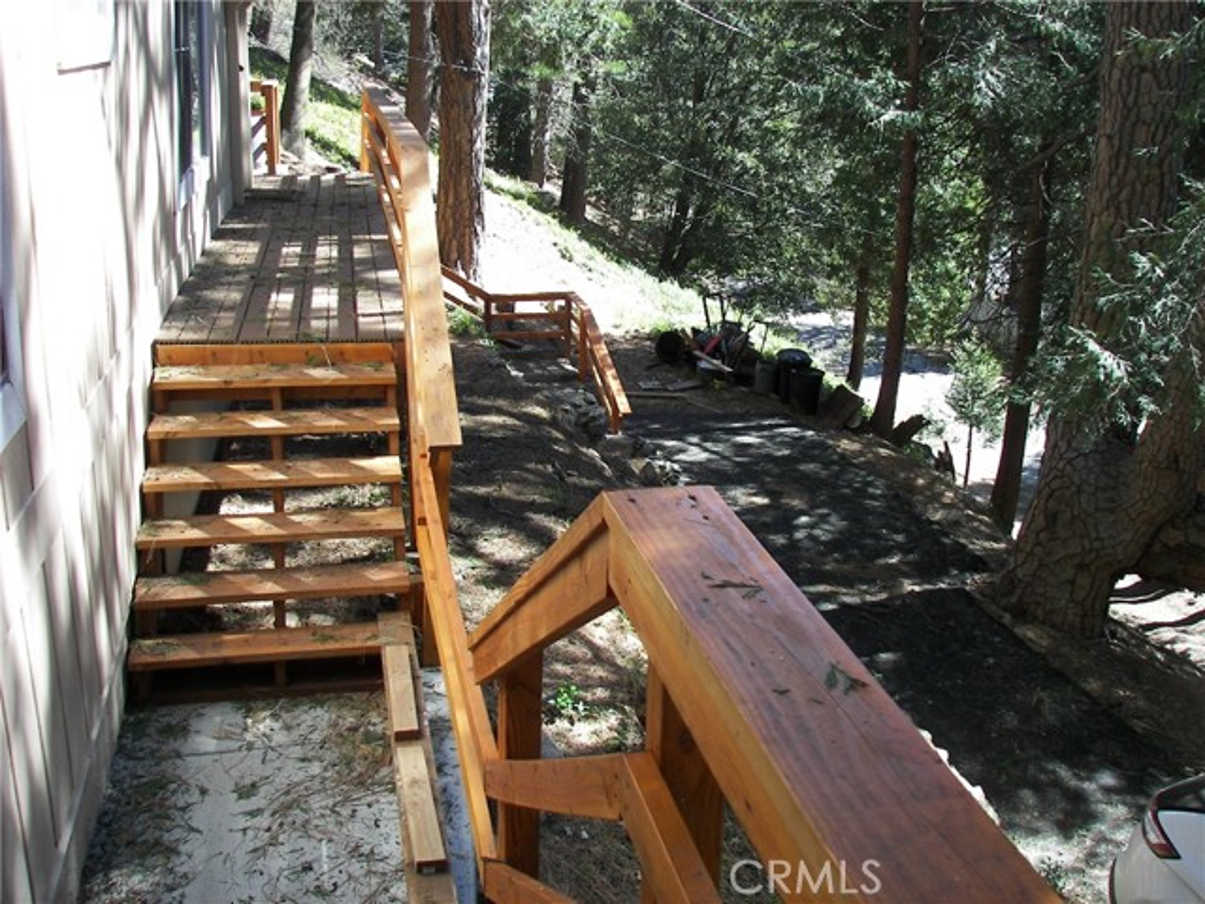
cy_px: 452
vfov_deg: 39.7
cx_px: 602
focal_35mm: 36
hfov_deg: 51.4
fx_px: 1253
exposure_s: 1/125
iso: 50
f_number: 2.8
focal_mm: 6
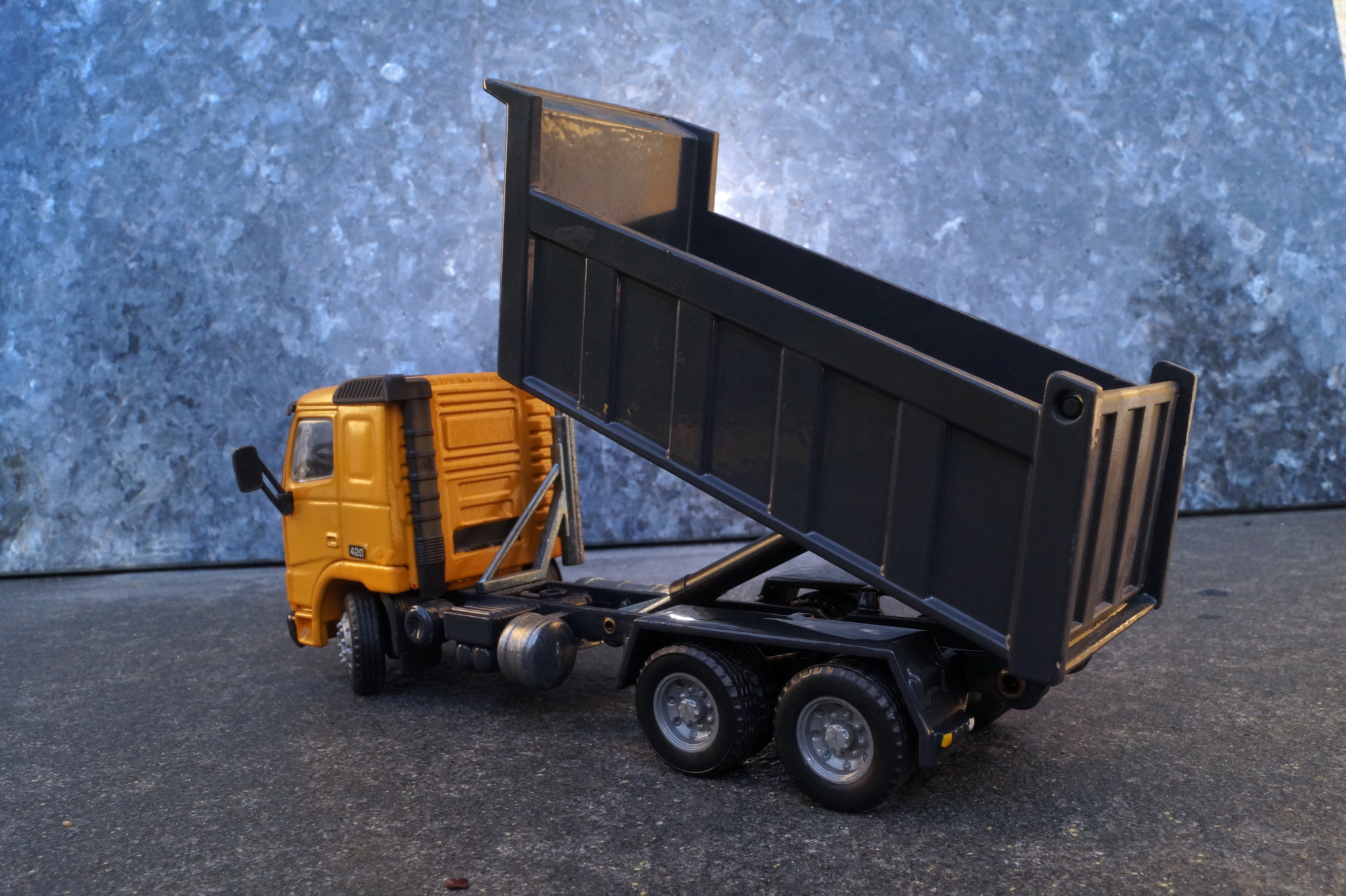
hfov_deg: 67.4
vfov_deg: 47.9
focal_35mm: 27
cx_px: 673
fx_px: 1009
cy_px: 448
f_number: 18
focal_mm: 18
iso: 640
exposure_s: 1/60
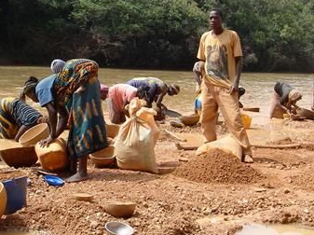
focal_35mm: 70
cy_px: 96
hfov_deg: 27.7
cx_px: 123
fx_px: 634
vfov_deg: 20.9
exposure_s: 1/125
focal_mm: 6.3
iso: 64
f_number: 6.6
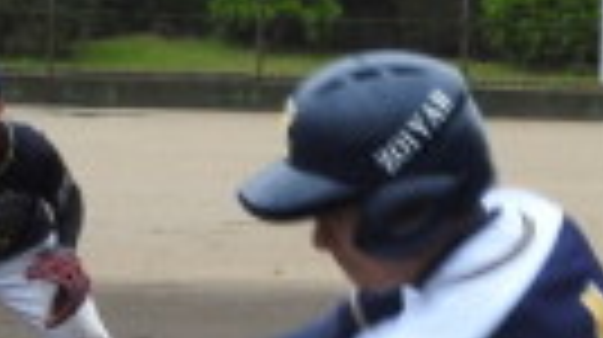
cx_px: 688
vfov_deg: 2.4
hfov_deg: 4.2
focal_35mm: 512
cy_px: 708
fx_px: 8177
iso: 140
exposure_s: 1/60
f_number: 4.8
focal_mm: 18.8
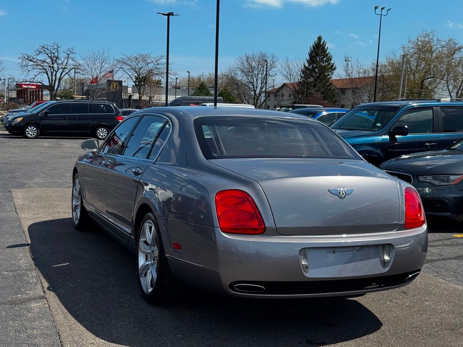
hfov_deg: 39.7
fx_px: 642
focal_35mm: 48
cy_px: 174
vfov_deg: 30.3
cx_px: 232
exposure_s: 1/4310
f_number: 1.78
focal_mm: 6.76
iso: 64
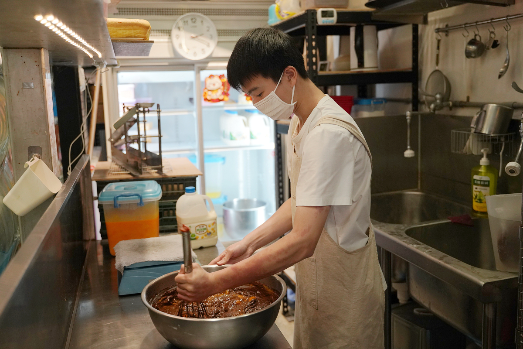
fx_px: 508
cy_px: 174
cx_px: 262
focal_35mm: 35
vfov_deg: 37.9
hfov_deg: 54.4
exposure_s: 1/160
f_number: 3.2
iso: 1600
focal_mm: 35
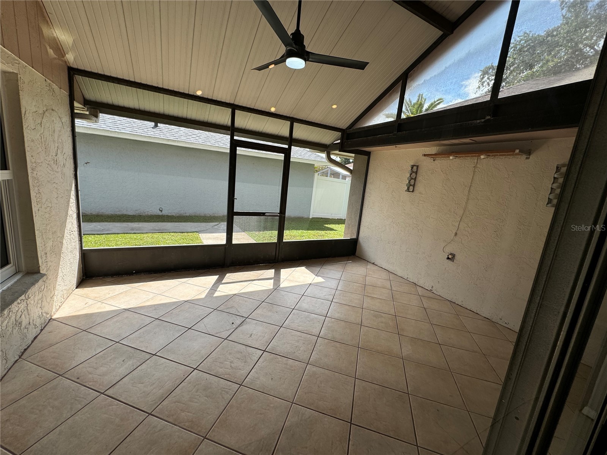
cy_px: 228
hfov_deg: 102.1
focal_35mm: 14
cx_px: 304
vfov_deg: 85.7
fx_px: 245
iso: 40
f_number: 2.2
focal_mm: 2.22
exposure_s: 1/407
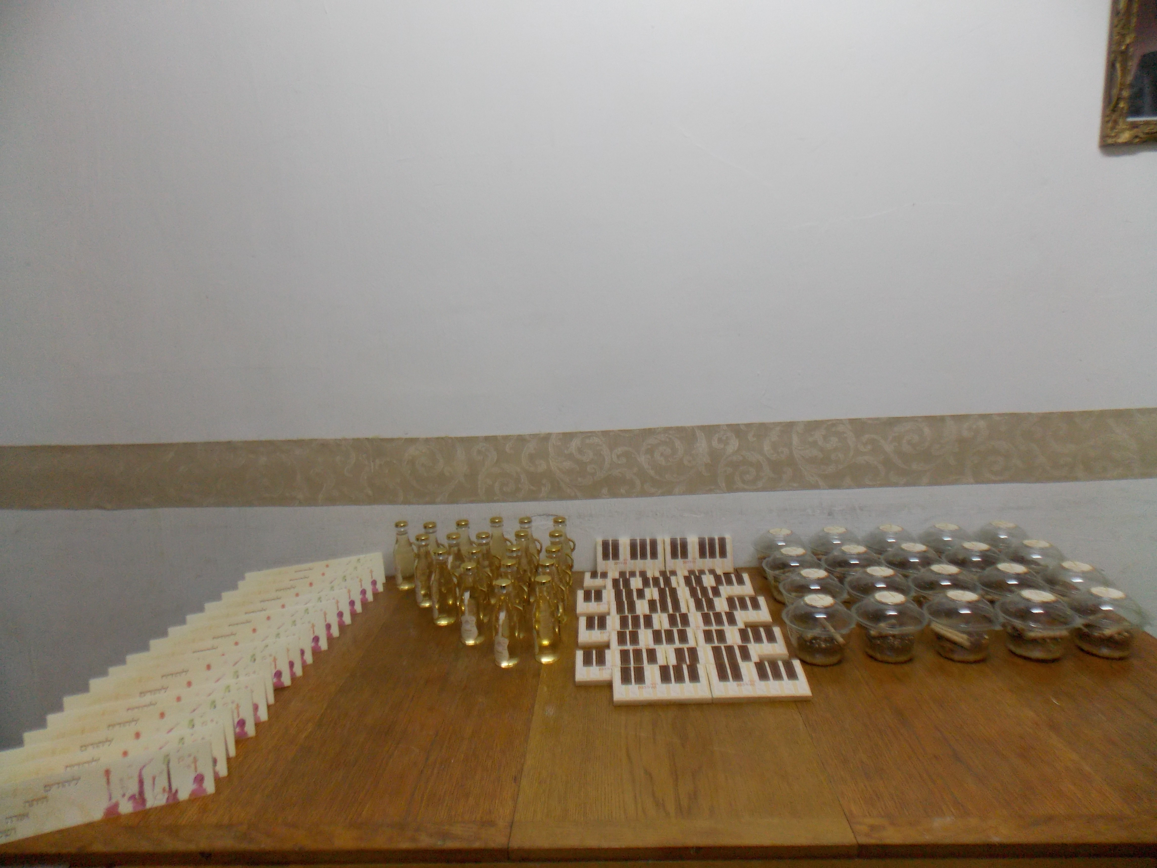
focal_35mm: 23
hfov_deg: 73.9
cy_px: 434
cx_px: 578
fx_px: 769
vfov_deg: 58.9
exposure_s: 1/30
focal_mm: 4
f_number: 3.1
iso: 200
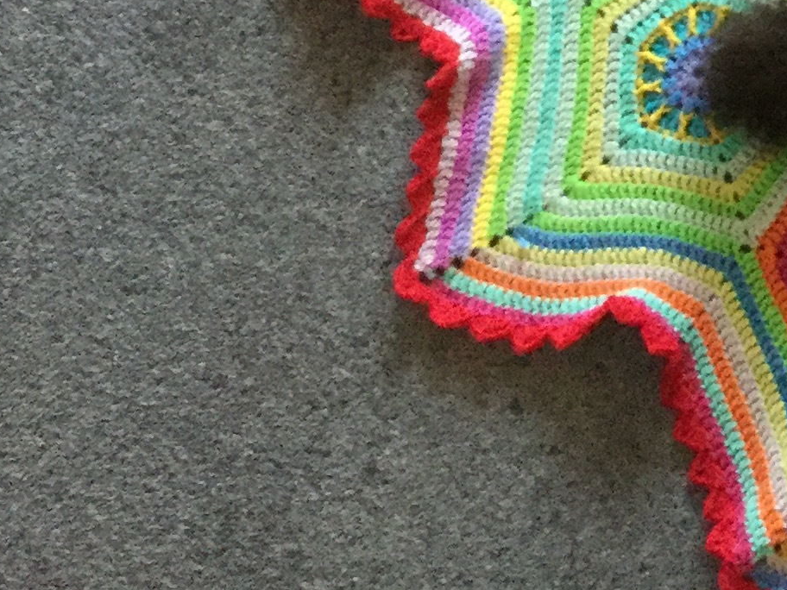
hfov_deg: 15.7
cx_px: 1314
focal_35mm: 111
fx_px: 2524
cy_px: -306
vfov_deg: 12.6
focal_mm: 3.3
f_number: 2.4
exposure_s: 1/17
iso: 200
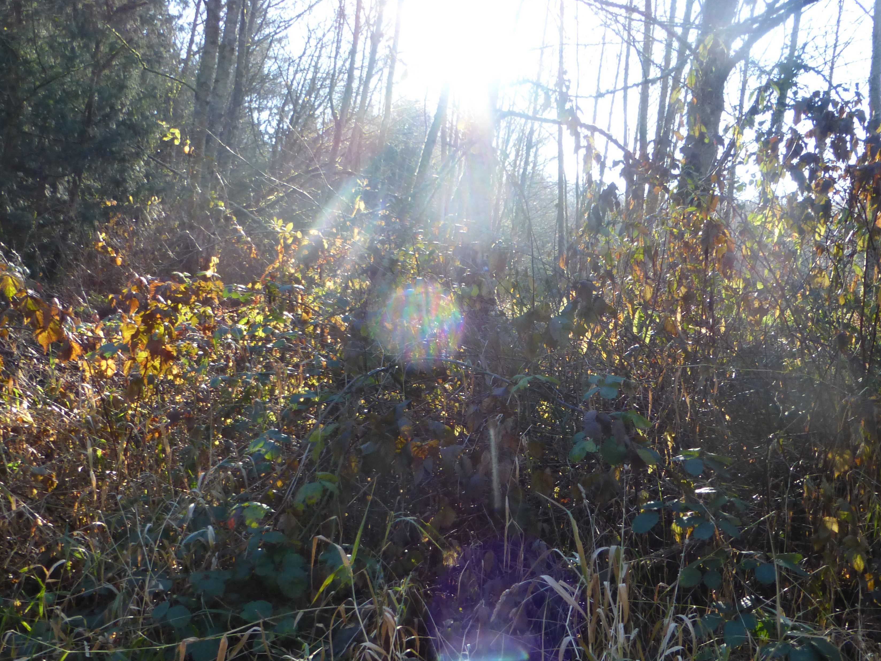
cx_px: 497
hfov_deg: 52.5
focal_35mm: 35
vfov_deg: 40.7
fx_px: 891
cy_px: 345
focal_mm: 4.3
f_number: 3.5
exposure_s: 1/200
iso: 200
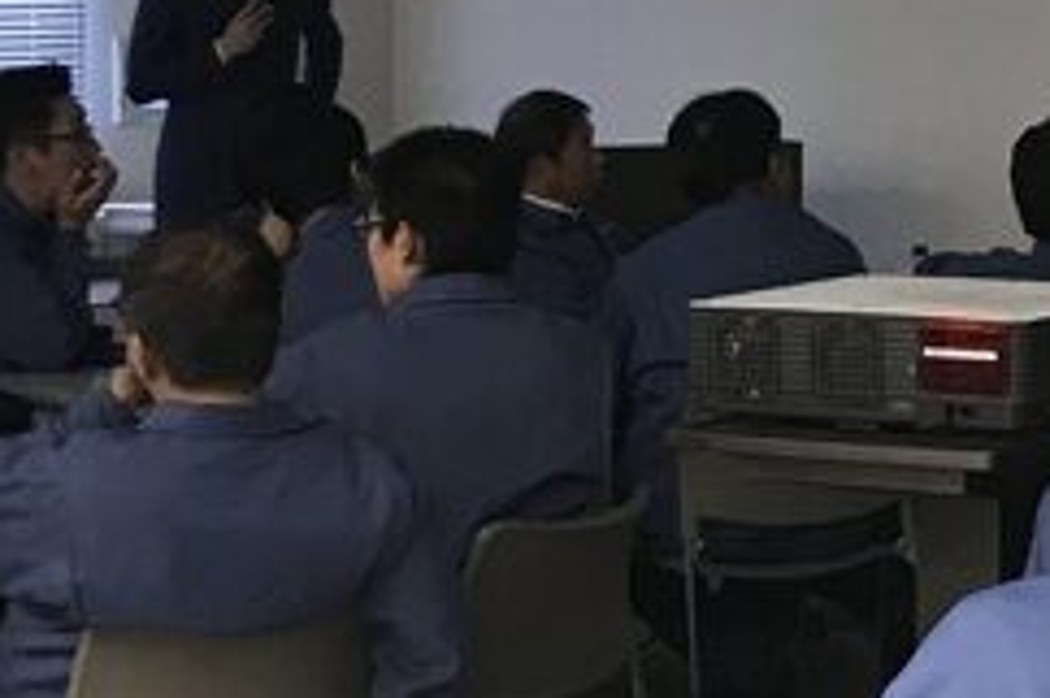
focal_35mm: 135
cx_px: 1454
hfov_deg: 14.4
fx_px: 3935
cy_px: 100
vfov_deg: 10.1
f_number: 1.8
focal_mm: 3.99
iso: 32
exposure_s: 1/30
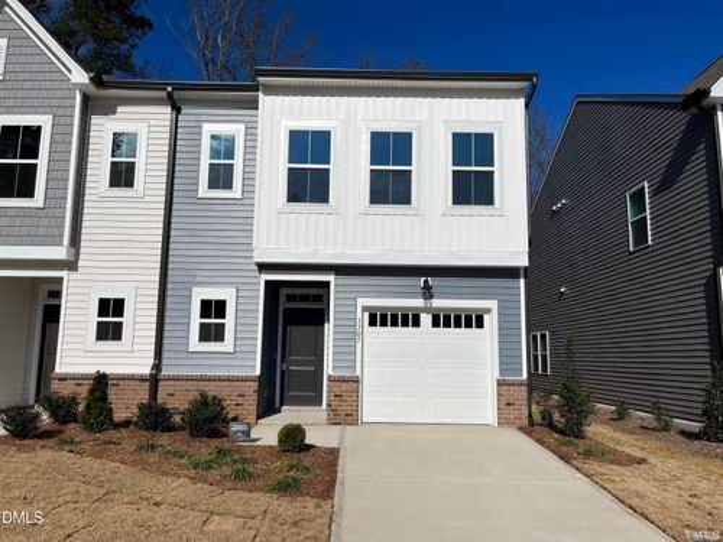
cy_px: 271
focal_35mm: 26
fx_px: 543
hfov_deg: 67.3
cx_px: 362
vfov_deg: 53.1
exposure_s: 1/15152
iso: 50
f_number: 1.6
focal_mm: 5.1
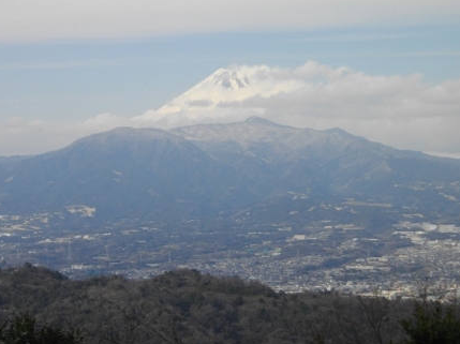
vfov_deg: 13.2
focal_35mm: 112
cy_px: 146
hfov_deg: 17.6
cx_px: 221
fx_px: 1487
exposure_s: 1/640
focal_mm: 17.1
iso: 100
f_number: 5.2
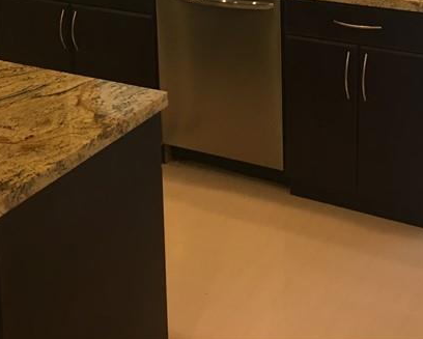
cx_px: 194
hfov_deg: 26.7
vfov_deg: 20.4
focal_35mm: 71
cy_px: -55
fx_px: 889
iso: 100
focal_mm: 4.15
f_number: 2.2
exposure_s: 1/30
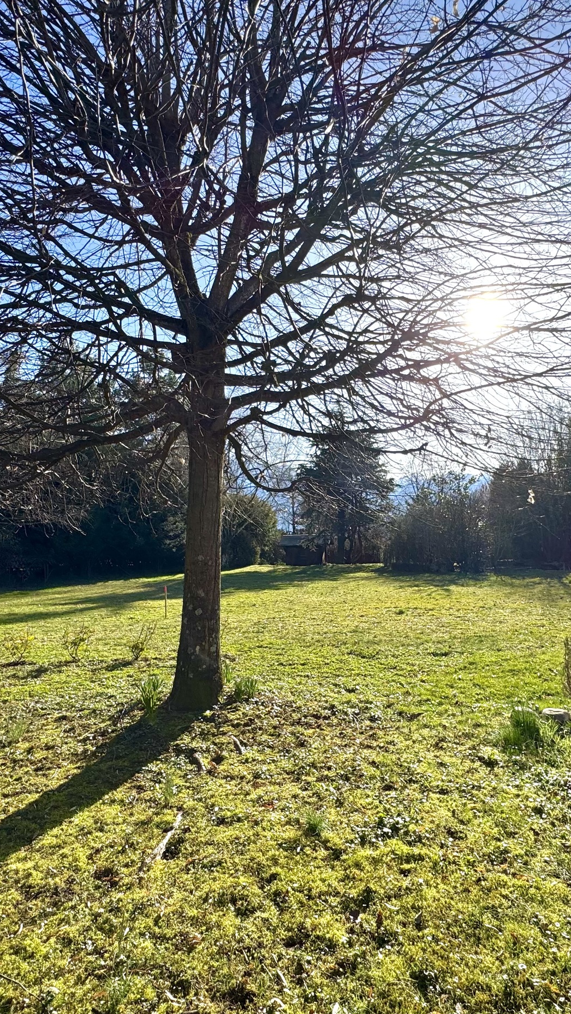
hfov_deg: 53.5
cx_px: 318
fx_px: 565
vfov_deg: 83.8
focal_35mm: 21
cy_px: 517
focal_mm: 2.22
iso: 50
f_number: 2.2
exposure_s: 1/1370
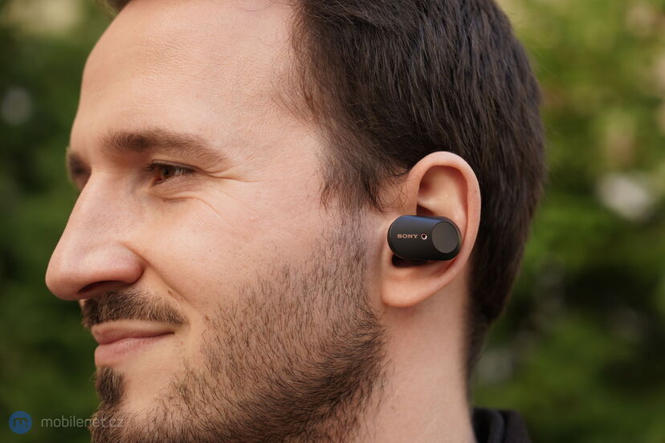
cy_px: 222
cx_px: 332
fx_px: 1293
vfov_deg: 19.5
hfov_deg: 28.8
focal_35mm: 70
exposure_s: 1/200
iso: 160
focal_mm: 70
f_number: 4
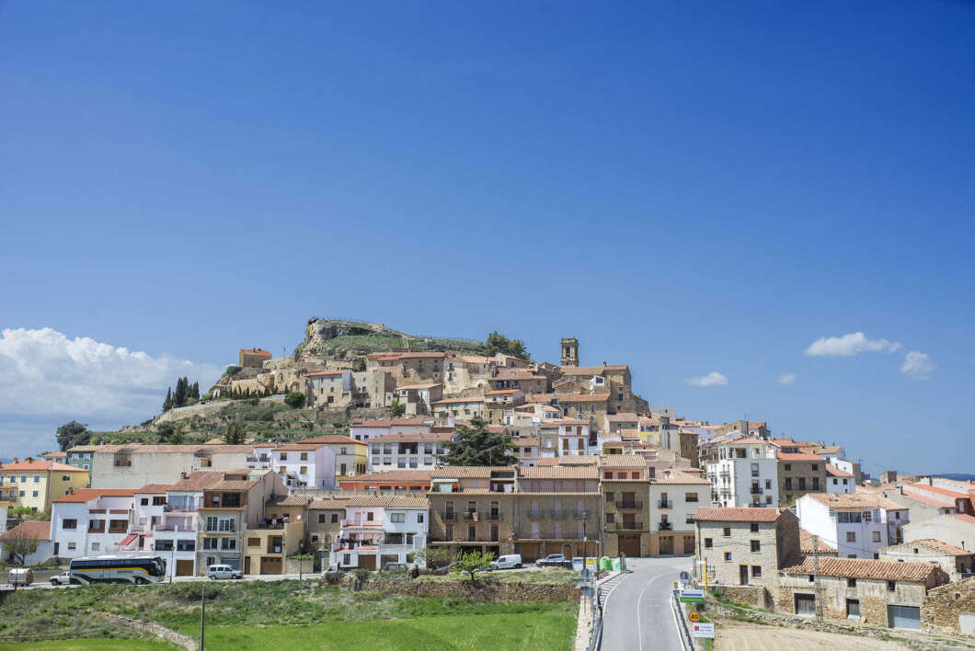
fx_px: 948
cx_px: 488
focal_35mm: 35
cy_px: 326
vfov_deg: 37.9
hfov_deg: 54.4
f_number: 9
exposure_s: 1/250
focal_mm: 35
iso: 100
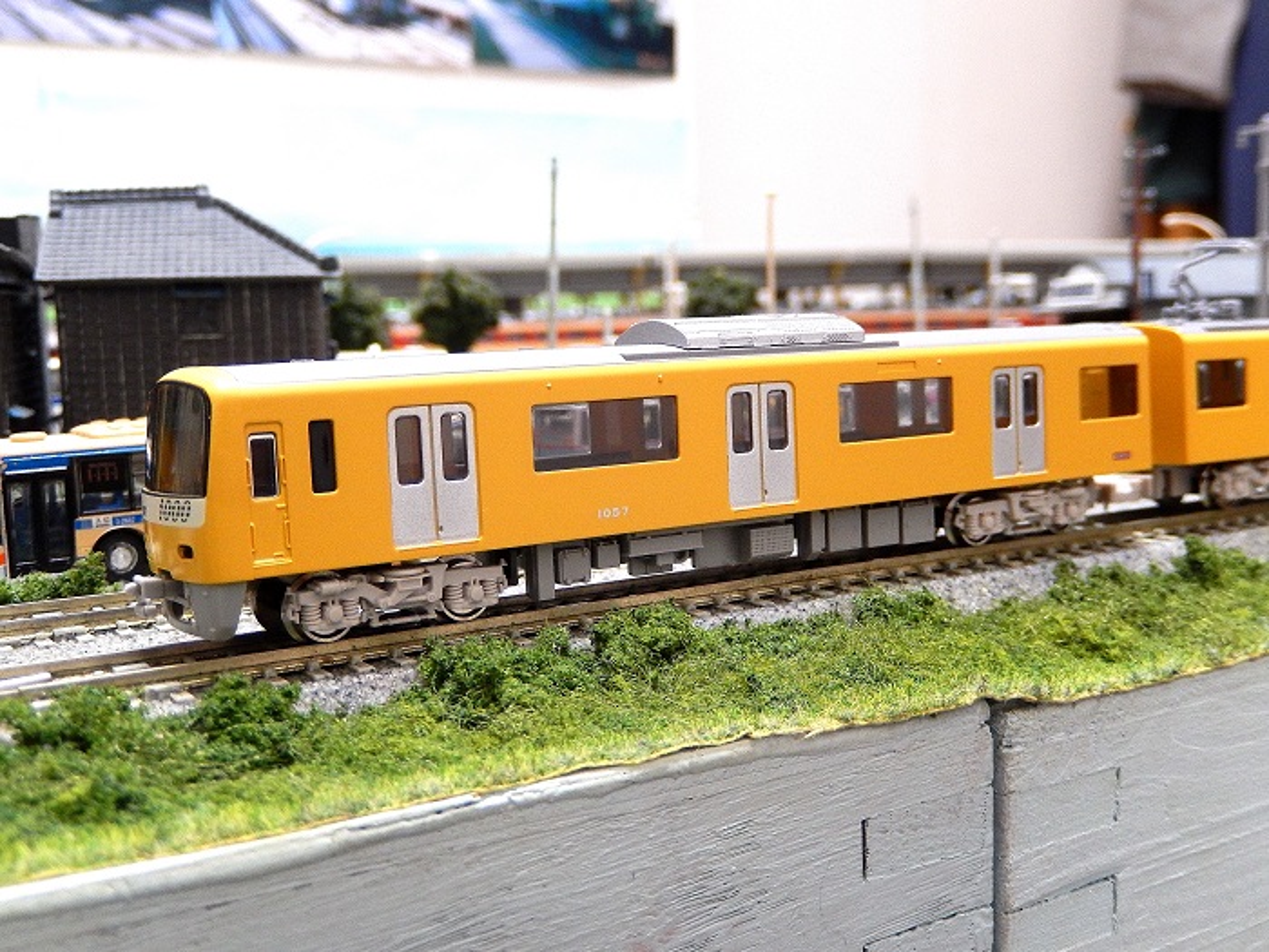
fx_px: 1650
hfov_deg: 42.1
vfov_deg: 32.2
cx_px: 634
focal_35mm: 45
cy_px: 476
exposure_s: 1/10
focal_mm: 8.1
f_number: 4.3
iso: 400
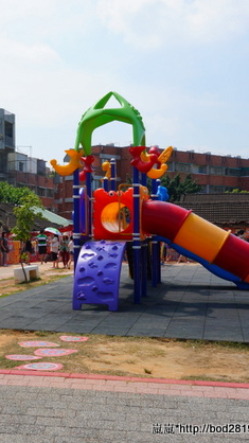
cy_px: 224
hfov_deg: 24.0
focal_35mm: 48
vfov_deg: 42.9
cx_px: 12
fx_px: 564
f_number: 16
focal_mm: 20
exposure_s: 1/200
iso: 200
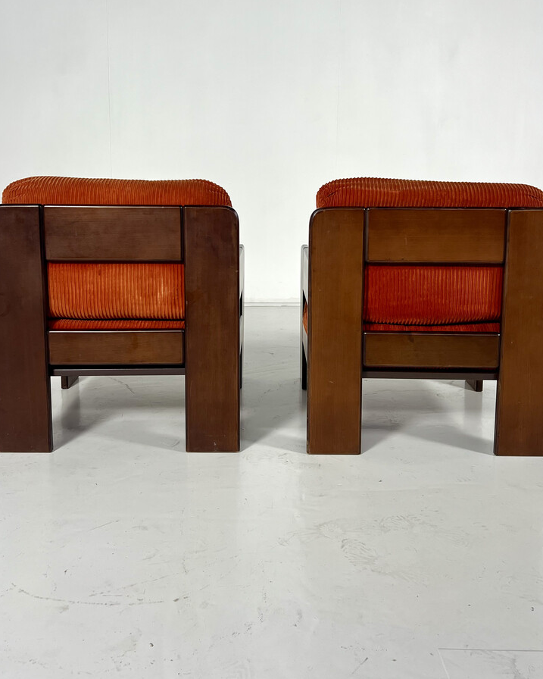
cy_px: 257
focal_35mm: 34
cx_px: 271
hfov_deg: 43.4
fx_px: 683
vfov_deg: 52.3
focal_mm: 5.7
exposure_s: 1/121
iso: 80
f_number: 1.5
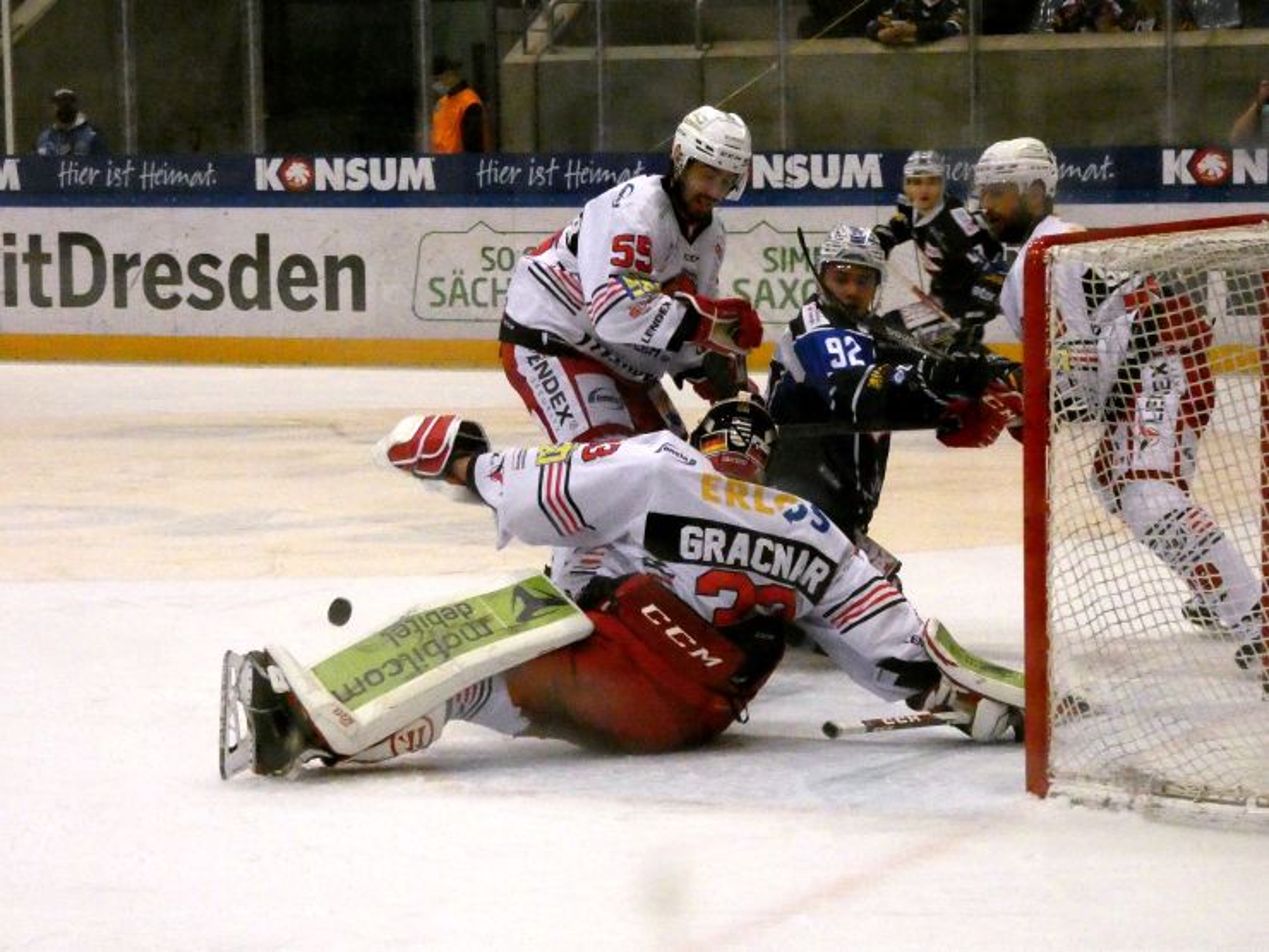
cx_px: 634
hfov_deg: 16.1
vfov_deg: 12.1
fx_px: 4472
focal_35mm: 122
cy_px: 476
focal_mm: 21.9
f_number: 5.1
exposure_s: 1/500
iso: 3200
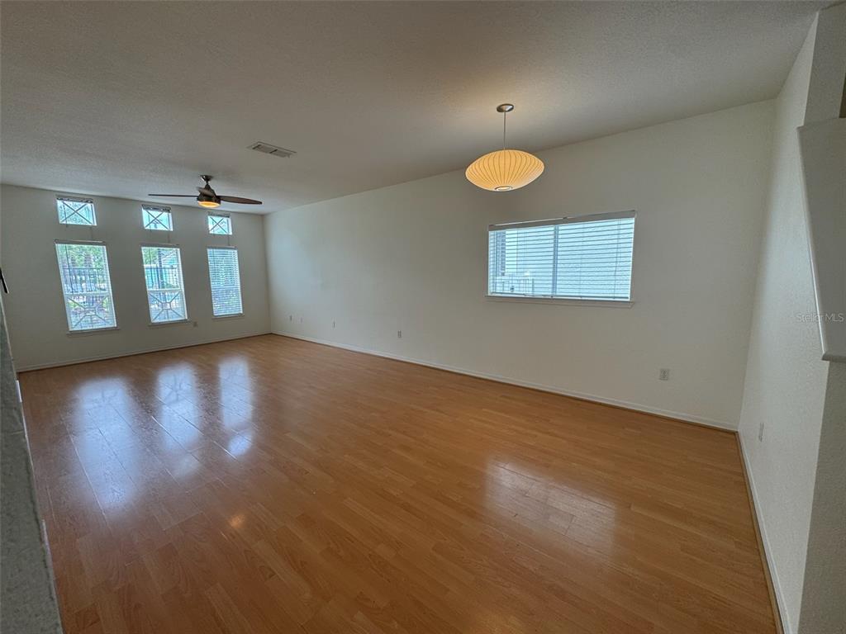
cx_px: 423
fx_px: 342
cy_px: 317
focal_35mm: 14
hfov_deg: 102.1
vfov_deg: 85.7
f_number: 2.2
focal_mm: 2.22
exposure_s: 1/120
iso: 64
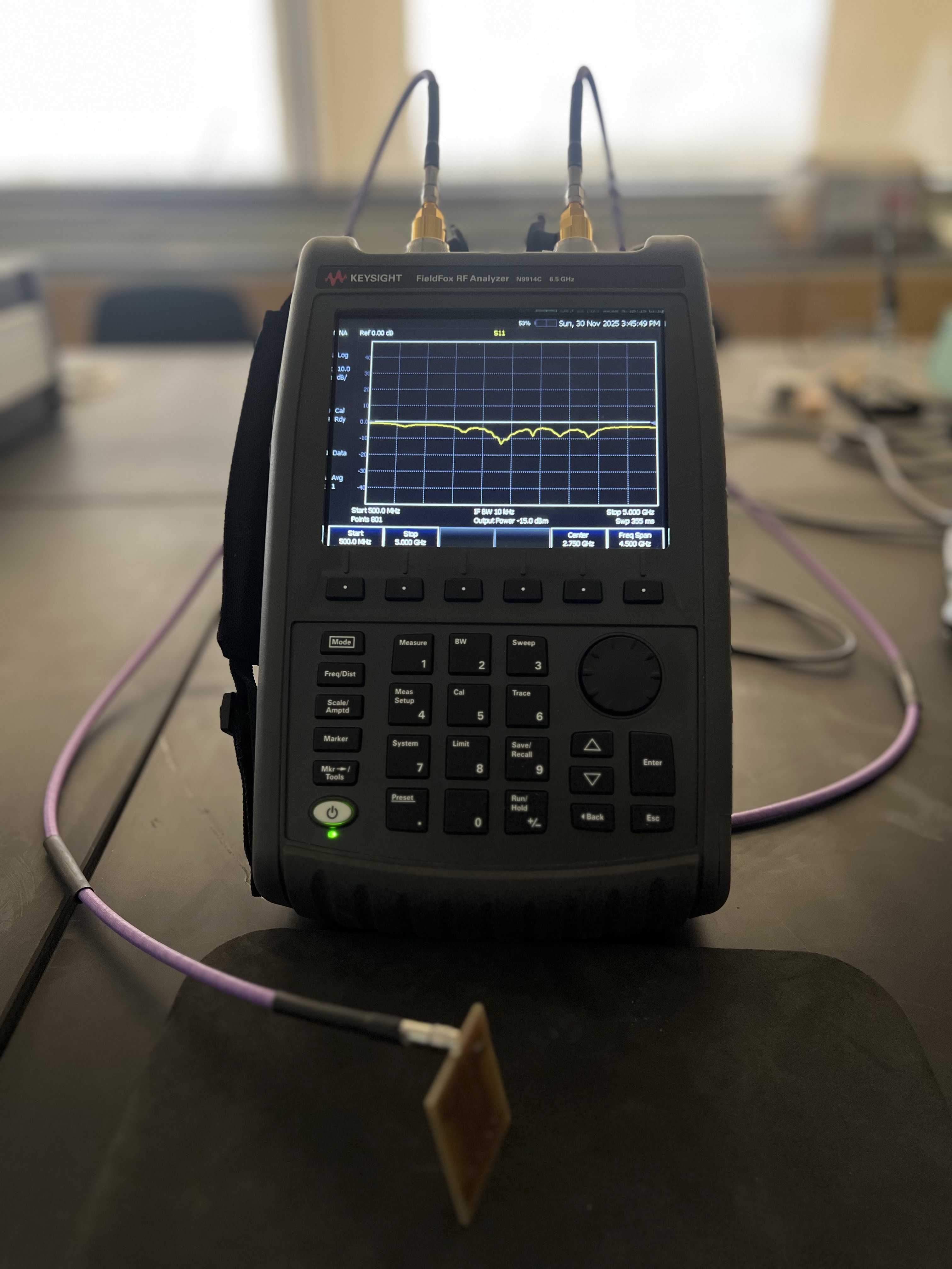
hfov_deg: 53.1
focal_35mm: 26
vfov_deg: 67.3
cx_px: 476
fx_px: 953
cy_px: 634
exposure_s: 1/73
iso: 125
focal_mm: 5.7
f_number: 1.5
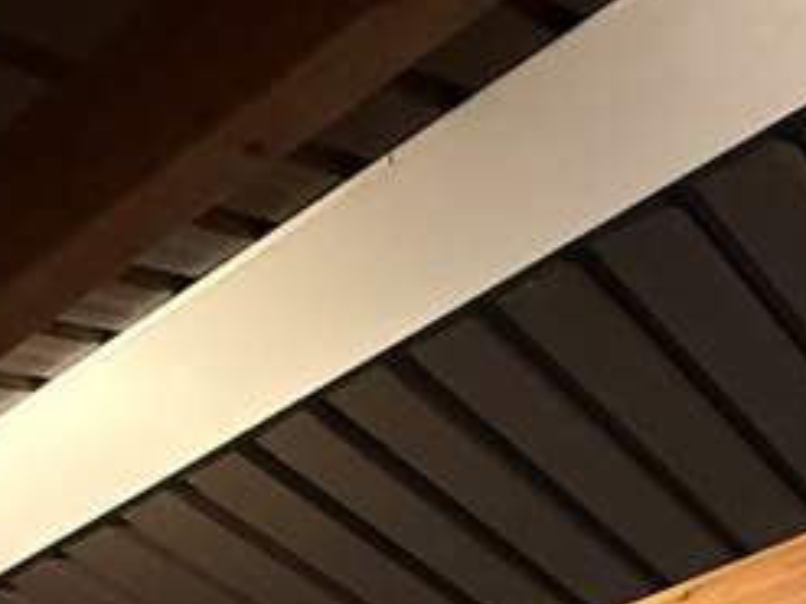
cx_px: 715
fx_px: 1583
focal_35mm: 68
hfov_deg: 27.6
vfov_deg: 14.6
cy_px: 1417
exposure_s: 1/50
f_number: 2.2
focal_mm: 2.22
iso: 800
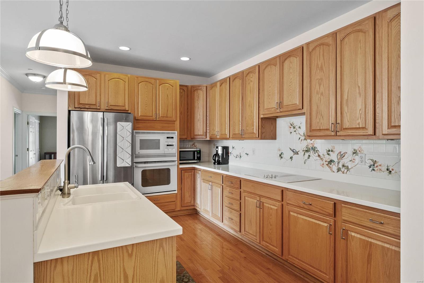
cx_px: 212
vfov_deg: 61.9
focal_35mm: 20
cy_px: 142
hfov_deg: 84.0
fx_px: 235
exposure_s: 1/1.67
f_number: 8
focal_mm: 10
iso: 400
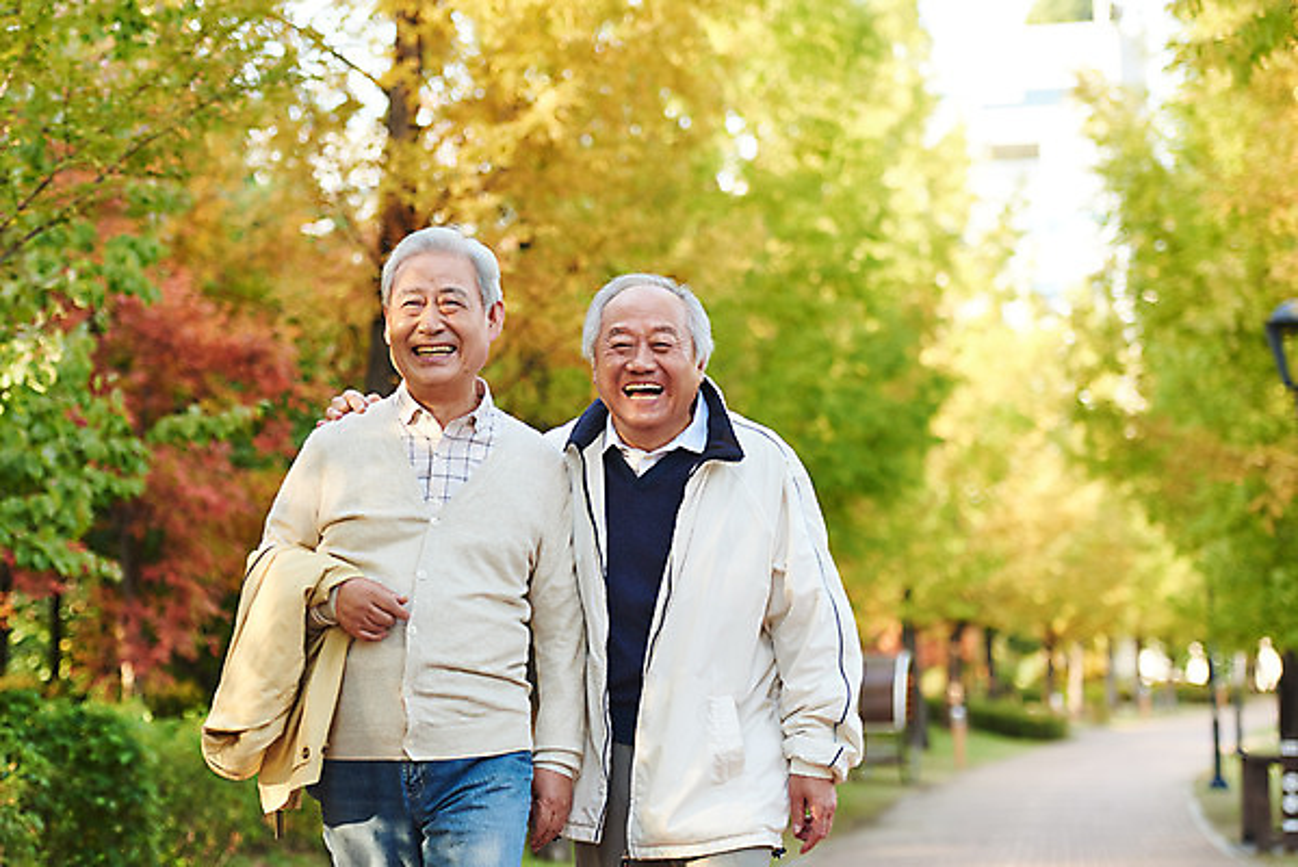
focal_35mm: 82
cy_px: 434
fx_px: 2958
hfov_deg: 24.8
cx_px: 649
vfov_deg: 16.7
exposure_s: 1/320
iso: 400
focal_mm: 82
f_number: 2.8
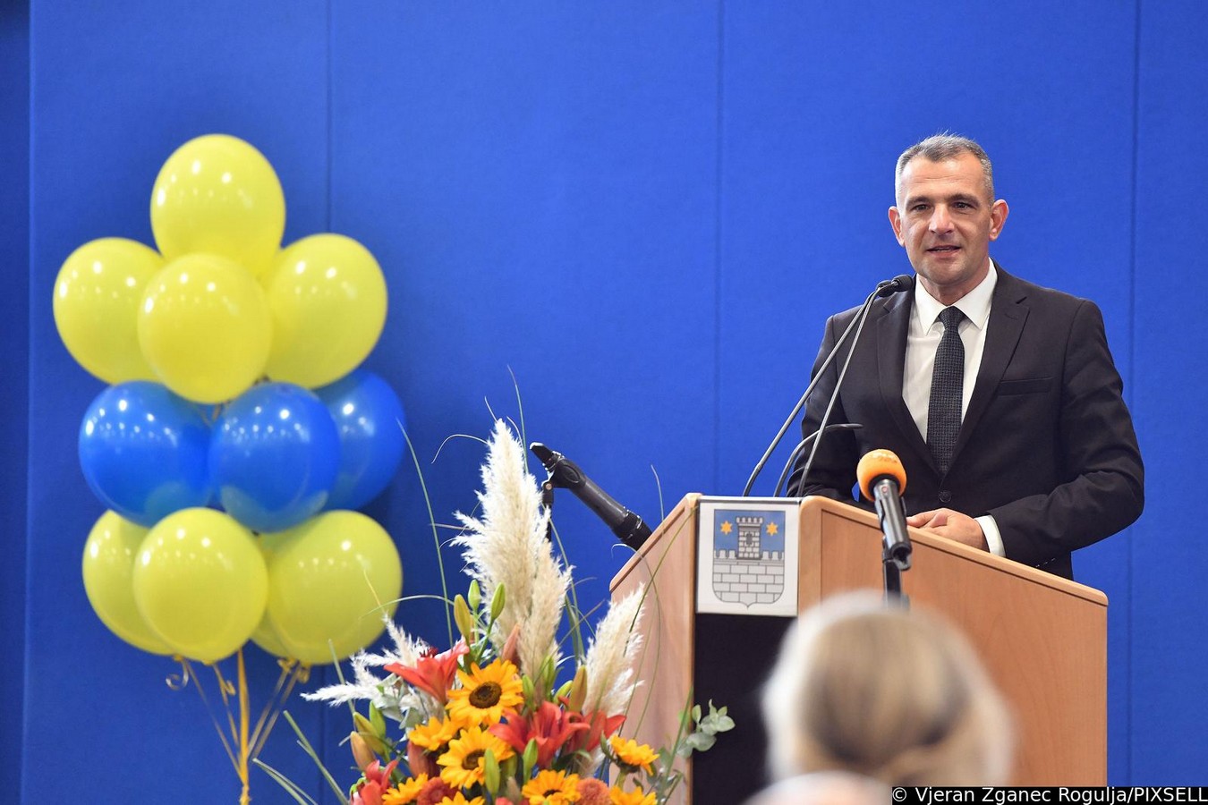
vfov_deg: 7.0
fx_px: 6543
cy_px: 402
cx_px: 604
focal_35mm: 195
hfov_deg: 10.5
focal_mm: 195
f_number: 5
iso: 2500
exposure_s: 1/200
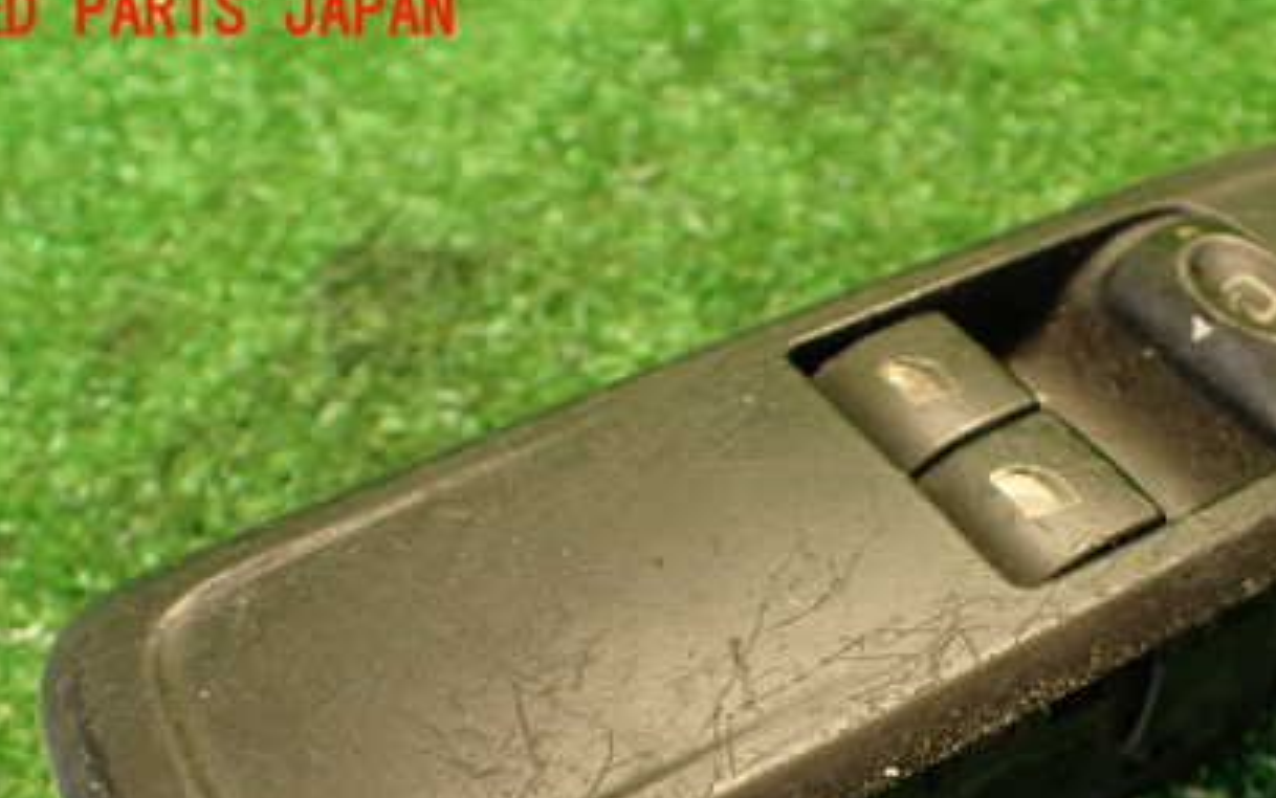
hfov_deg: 42.2
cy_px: 682
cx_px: 827
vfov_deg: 26.7
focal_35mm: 47
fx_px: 1635
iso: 400
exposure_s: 1/30
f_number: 2.3
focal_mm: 5.4
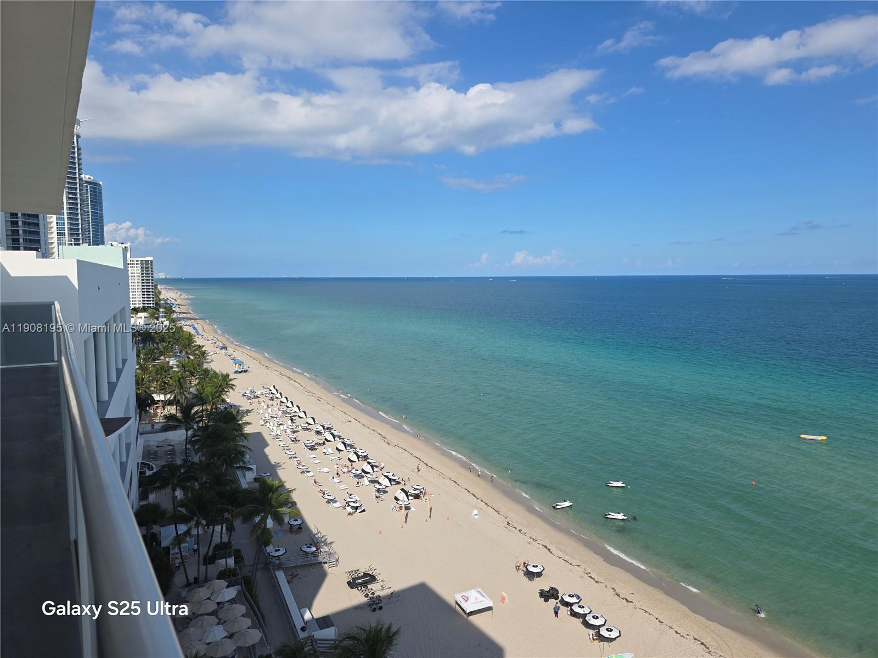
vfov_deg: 58.9
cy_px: 329
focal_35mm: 23
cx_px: 439
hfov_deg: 73.9
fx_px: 583
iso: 80
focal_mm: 6.3
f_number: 1.7
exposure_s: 1/7944
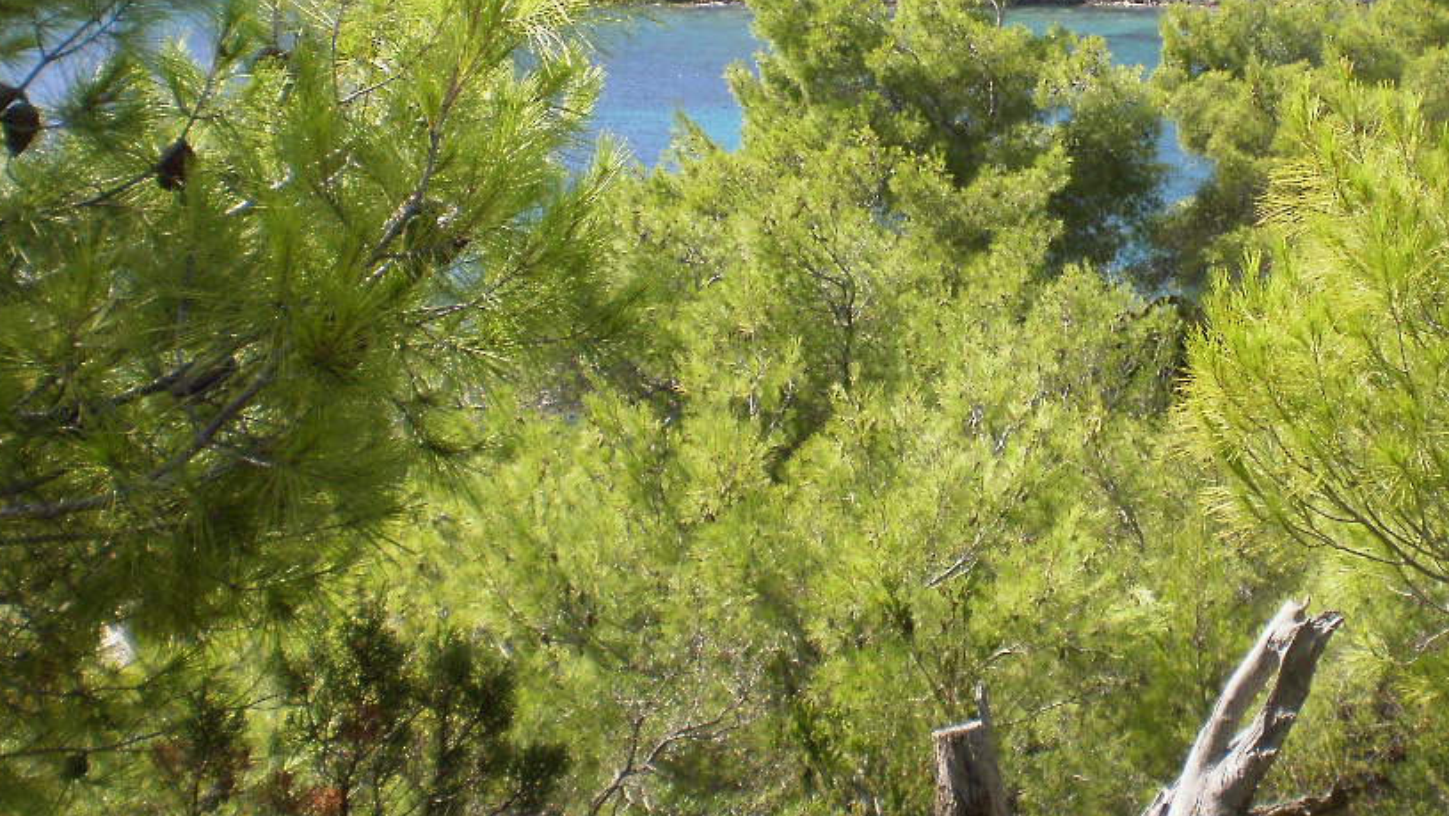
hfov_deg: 32.0
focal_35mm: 65
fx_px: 2498
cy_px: 21
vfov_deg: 18.1
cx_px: 997
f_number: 4.6
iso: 100
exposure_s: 1/400
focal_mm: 6.3
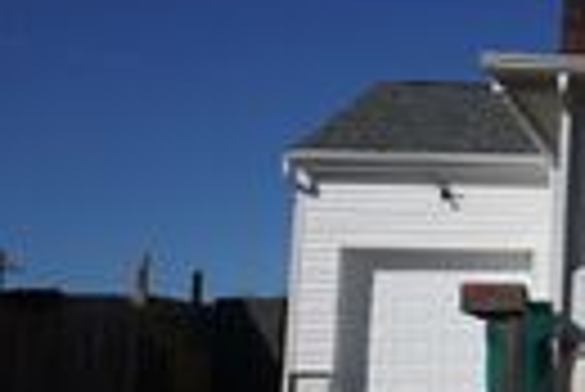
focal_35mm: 92
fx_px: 1497
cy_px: 255
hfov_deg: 18.1
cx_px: 1012
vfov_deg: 14.9
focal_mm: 16
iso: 200
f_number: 11
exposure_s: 1/500
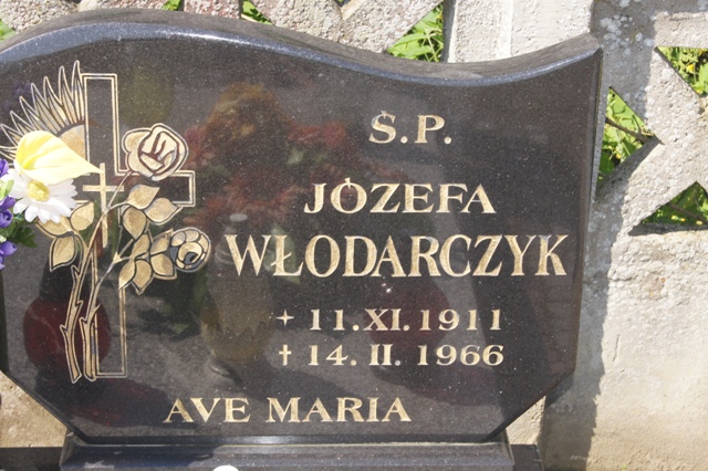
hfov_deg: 24.6
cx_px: 354
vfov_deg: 16.5
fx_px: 1622
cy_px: 236
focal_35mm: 82
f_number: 11
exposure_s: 1/160
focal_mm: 55
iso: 200
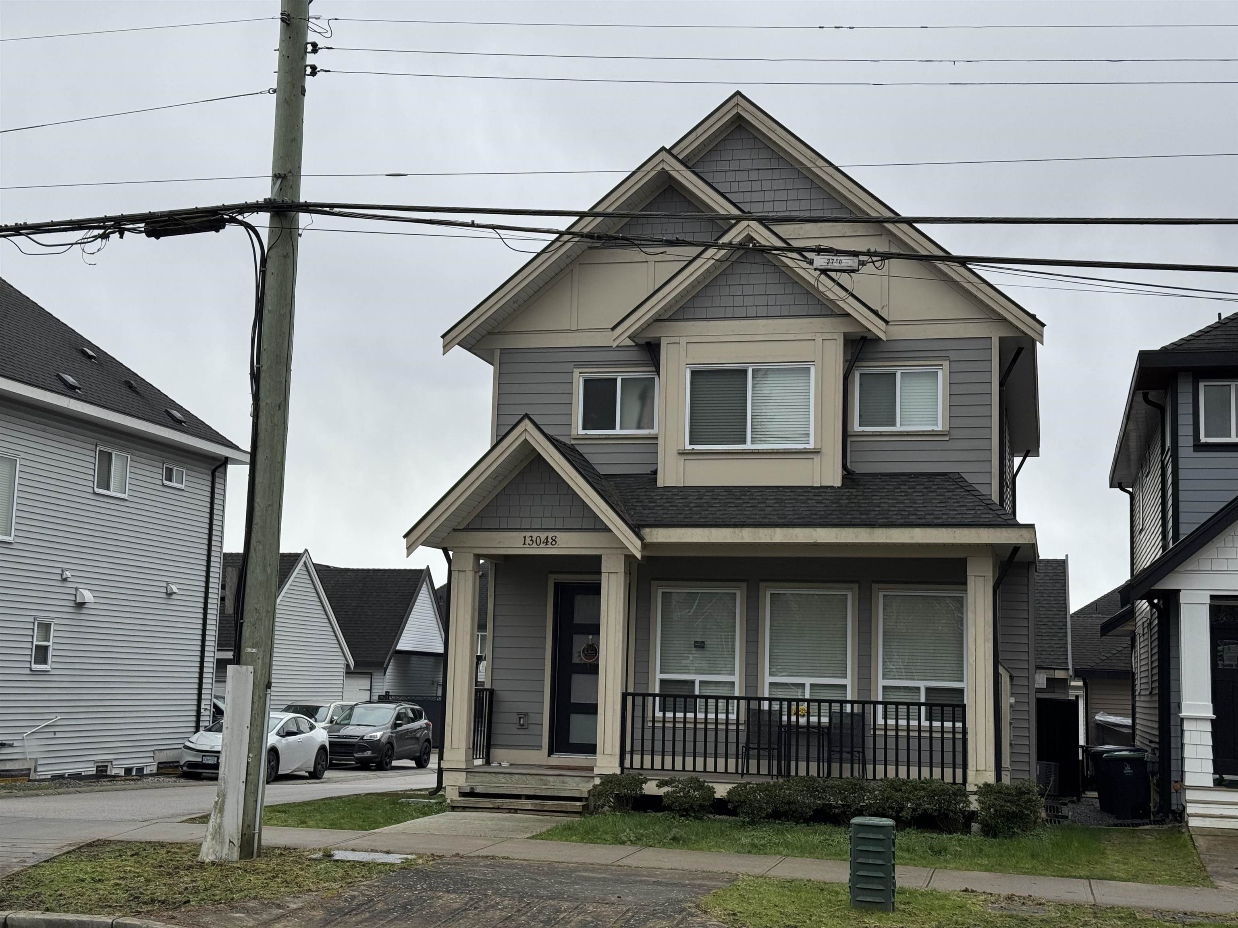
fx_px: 1717
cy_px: 464
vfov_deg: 30.3
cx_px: 619
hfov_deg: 39.7
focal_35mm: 48
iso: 64
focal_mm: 6.76
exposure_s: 1/747
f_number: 1.78
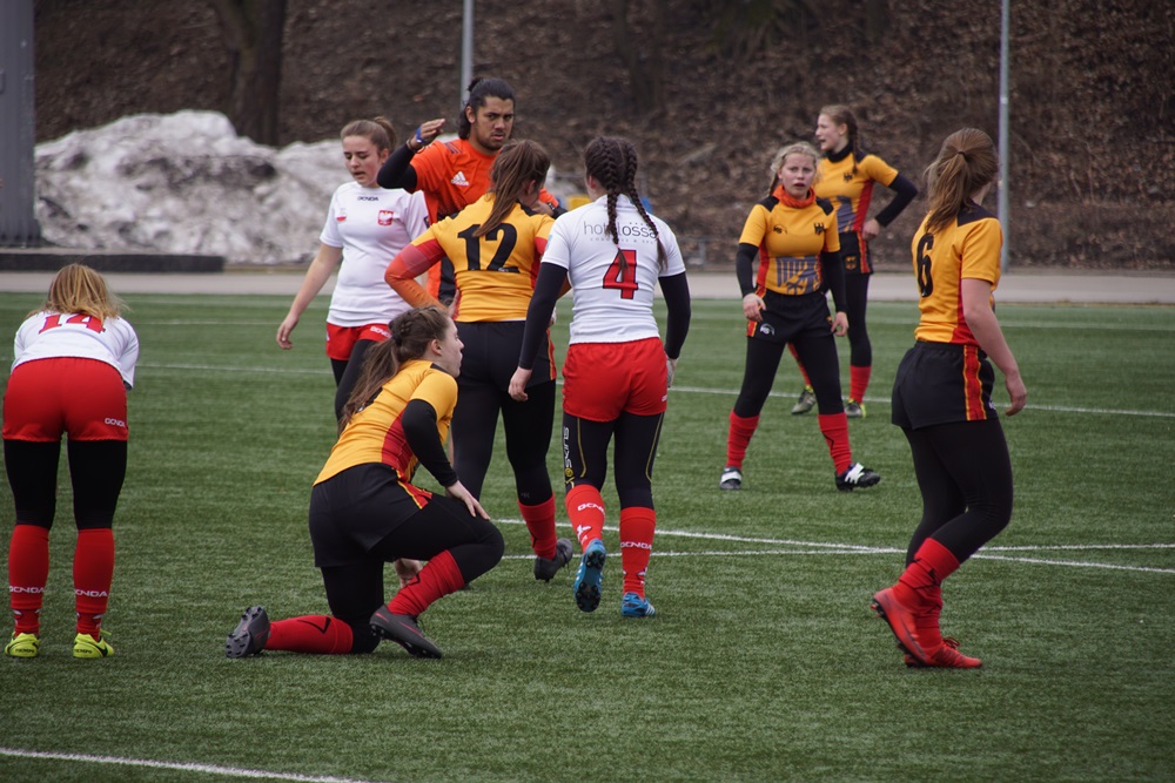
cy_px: 392
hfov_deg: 6.9
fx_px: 9792
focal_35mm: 300
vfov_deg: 4.6
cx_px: 588
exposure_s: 1/320
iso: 200
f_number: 6.3
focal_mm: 200
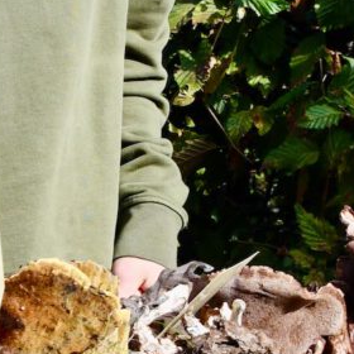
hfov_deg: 12.4
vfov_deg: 12.5
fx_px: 1620
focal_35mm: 140
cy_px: 142
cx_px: 61
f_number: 8
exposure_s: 1/250
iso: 180
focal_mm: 28
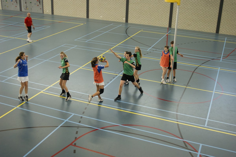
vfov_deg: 31.9
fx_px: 275
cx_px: 118
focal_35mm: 42
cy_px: 78
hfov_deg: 46.4
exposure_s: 1/200
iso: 400
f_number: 2.8
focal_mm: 28
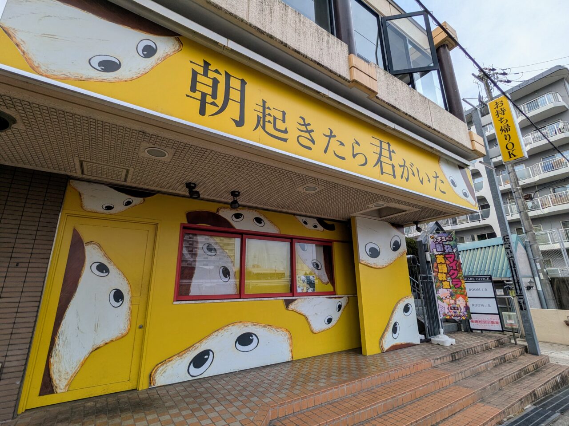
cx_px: 284
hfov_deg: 94.5
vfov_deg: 78.1
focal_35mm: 16
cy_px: 213
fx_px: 263
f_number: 2.2
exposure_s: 1/577
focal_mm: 2.35
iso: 31
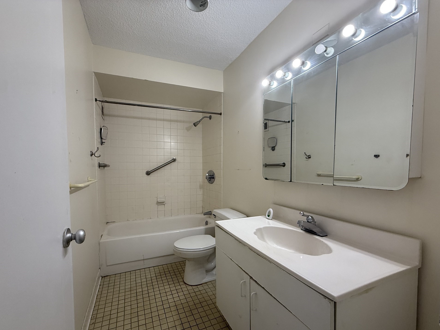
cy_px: 176
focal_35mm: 15
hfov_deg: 98.0
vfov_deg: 81.7
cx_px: 207
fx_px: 191
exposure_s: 1/120
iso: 200
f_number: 2.2
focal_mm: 2.22
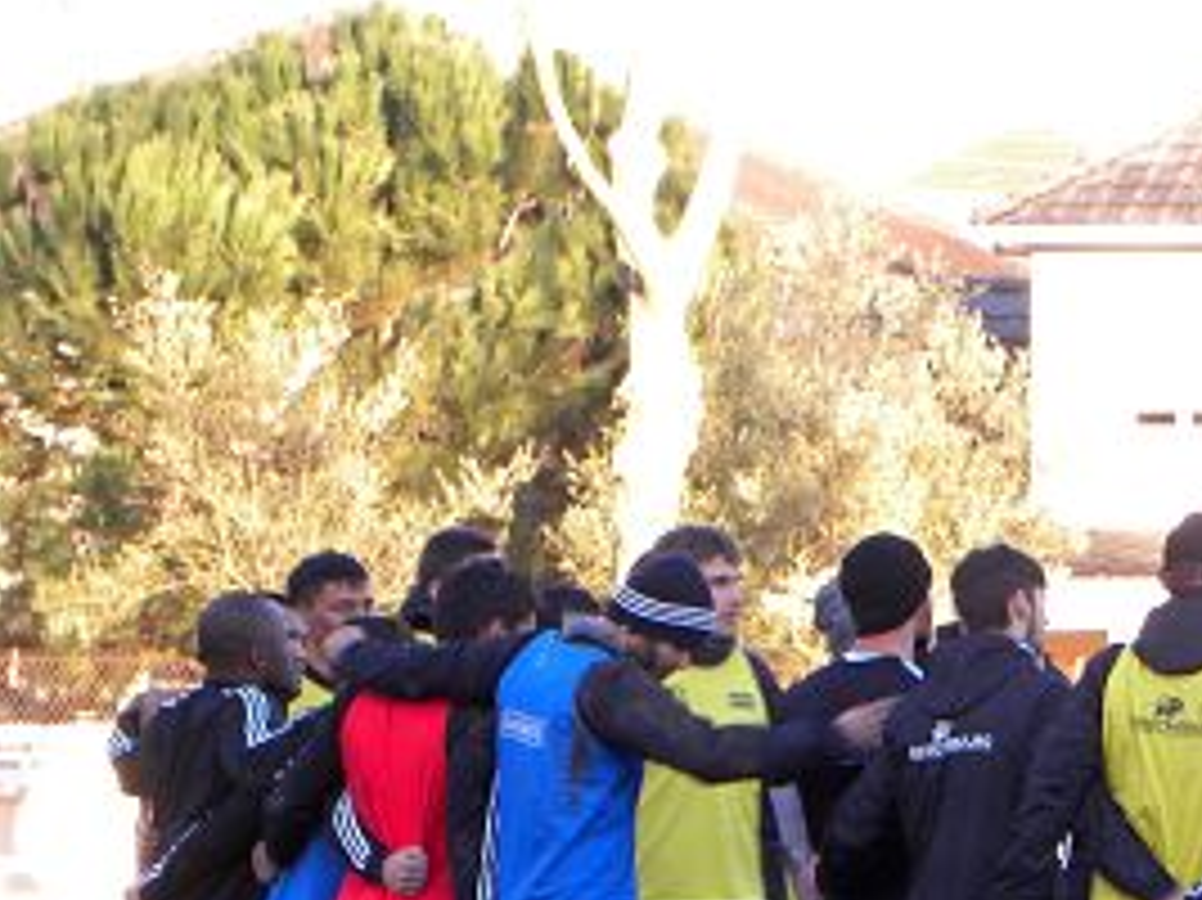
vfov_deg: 3.1
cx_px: 1346
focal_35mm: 476
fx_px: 16521
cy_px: 846
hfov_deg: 4.2
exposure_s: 1/48.7
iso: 64
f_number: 4.5
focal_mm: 37.7
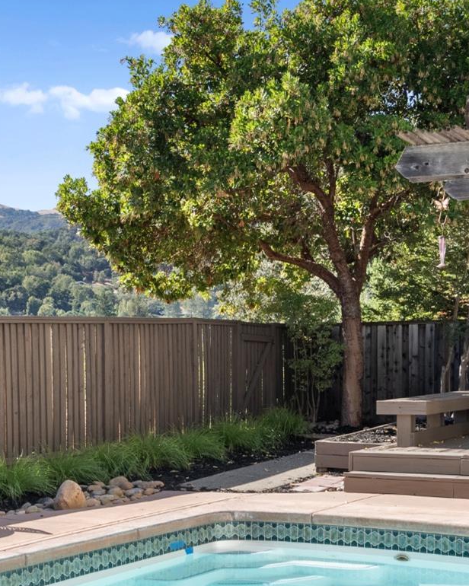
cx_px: 103
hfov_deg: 23.5
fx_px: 1110
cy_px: 352
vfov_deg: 29.5
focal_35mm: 64
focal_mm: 35
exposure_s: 1/160
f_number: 8
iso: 100
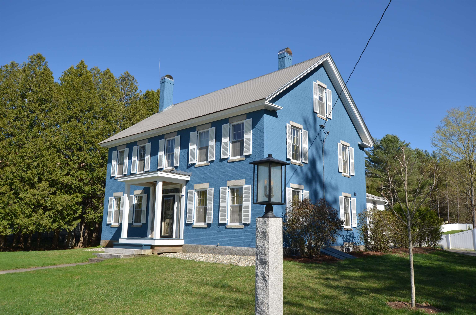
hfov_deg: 62.0
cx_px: 238
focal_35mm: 30
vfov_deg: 43.4
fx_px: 396
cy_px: 158
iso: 100
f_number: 8
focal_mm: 20
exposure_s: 1/320
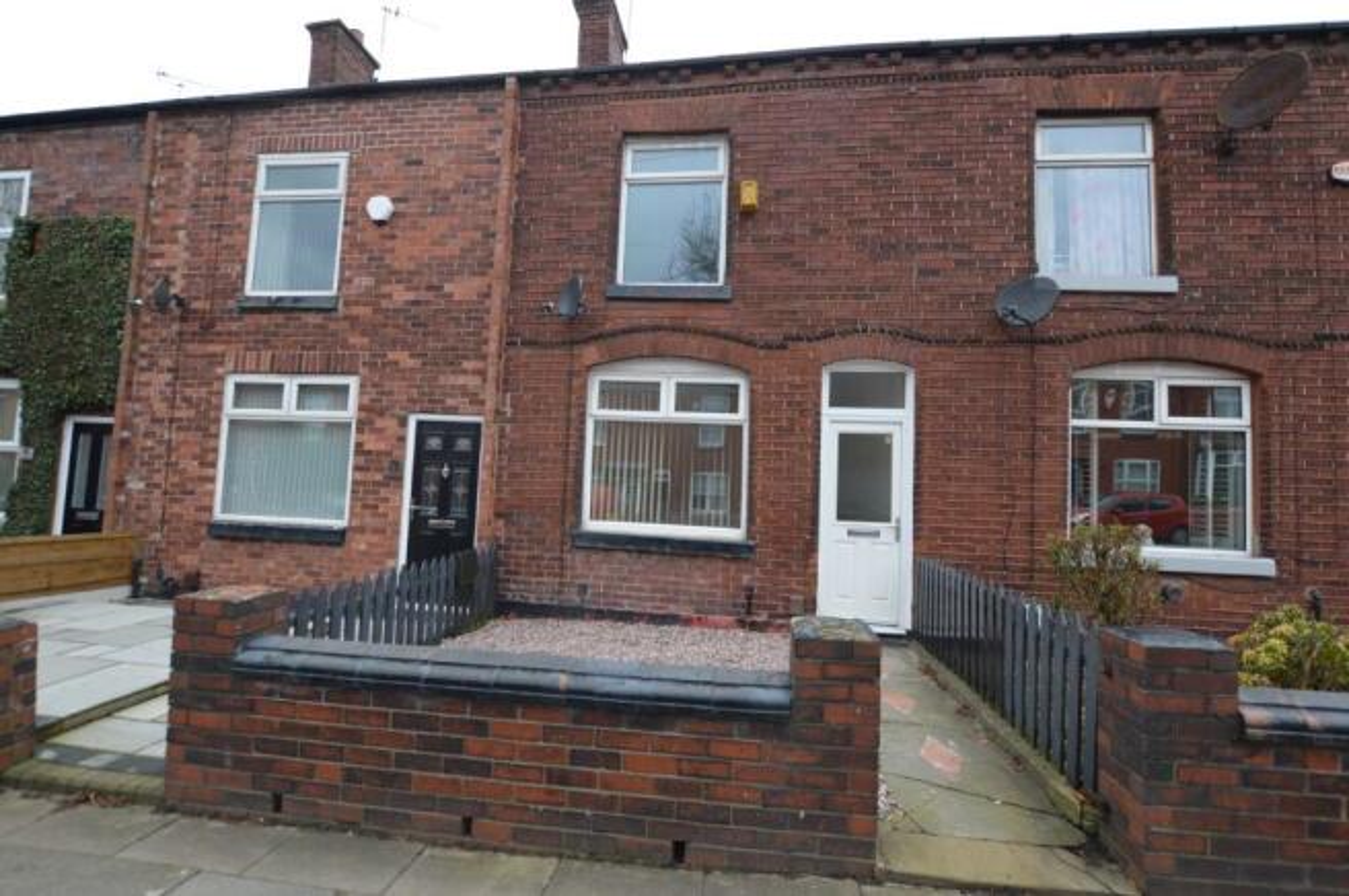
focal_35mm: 15
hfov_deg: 100.4
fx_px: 562
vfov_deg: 77.2
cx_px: 674
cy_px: 448
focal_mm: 10
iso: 400
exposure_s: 1/100
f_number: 5
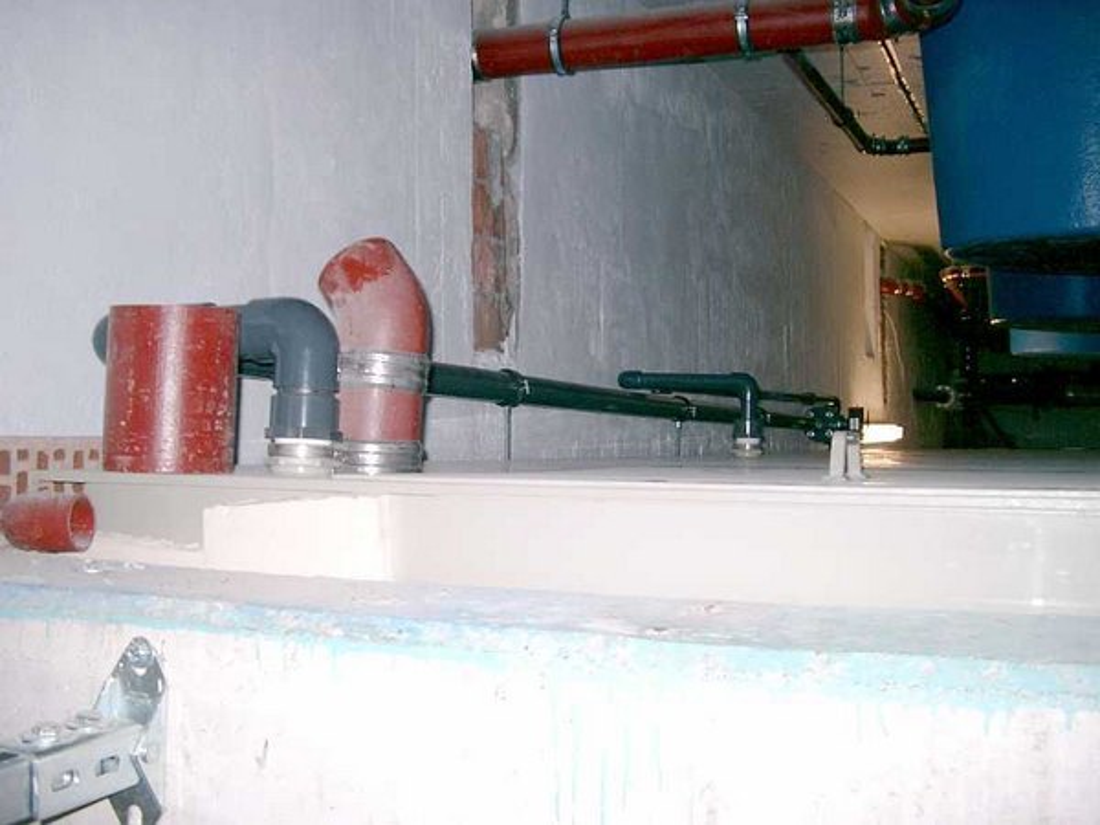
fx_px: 1176
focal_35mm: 37
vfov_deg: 38.7
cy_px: 412
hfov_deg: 50.1
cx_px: 550
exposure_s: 1/60
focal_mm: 7.6
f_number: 2.6
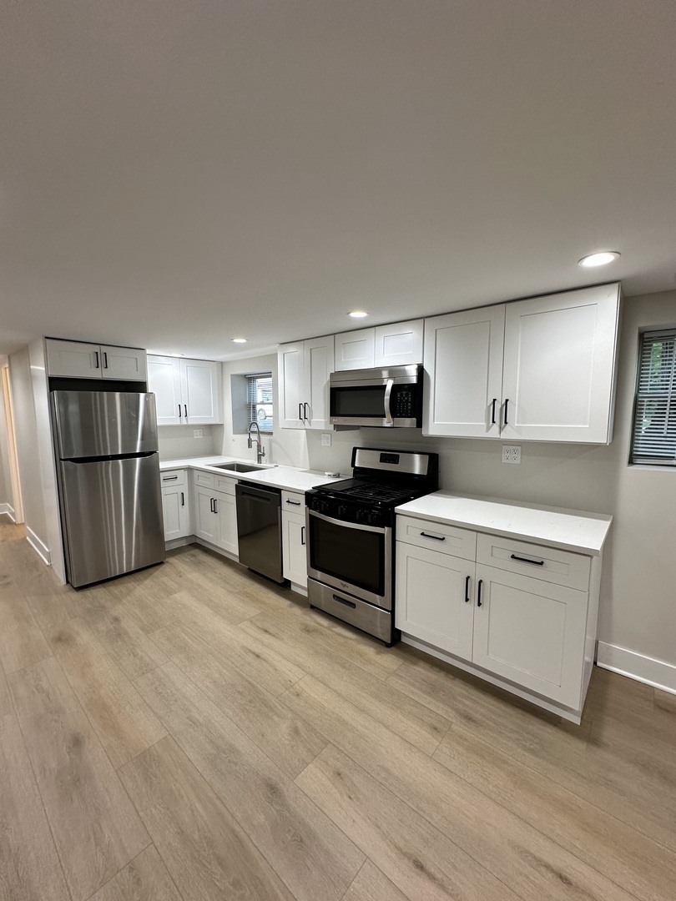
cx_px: 338
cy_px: 450
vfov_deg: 102.1
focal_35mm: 14
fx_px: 365
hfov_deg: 85.7
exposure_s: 1/120
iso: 160
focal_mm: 2.22
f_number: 2.2
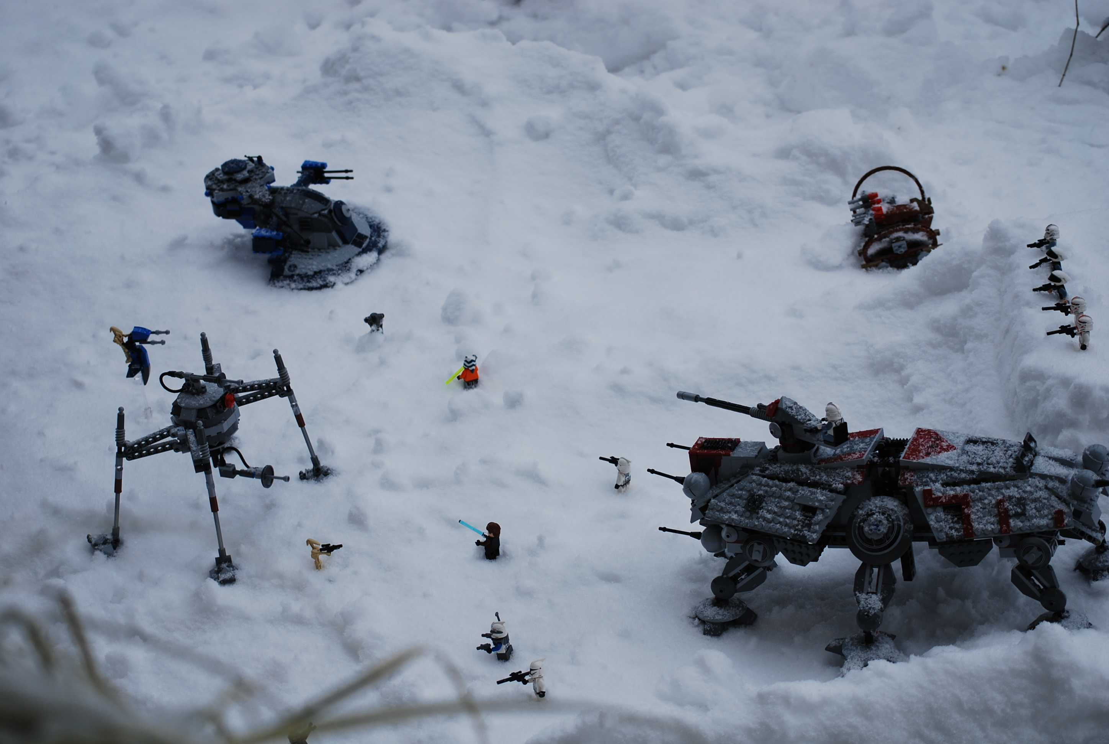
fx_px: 2547
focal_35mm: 82
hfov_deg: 24.6
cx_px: 554
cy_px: 372
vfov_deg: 16.6
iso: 100
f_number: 5.6
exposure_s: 1/125
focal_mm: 55
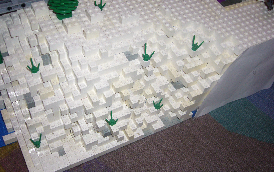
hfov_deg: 46.2
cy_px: 91
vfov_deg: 29.9
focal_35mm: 43
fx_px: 321
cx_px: 137
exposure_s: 1/60
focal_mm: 6.6
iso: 100
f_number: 3
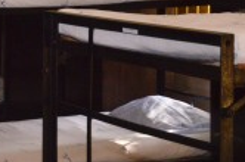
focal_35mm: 174
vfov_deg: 7.8
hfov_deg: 11.4
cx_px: -122
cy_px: 12
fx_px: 1182
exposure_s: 1/80
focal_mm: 32
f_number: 7.1
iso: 800
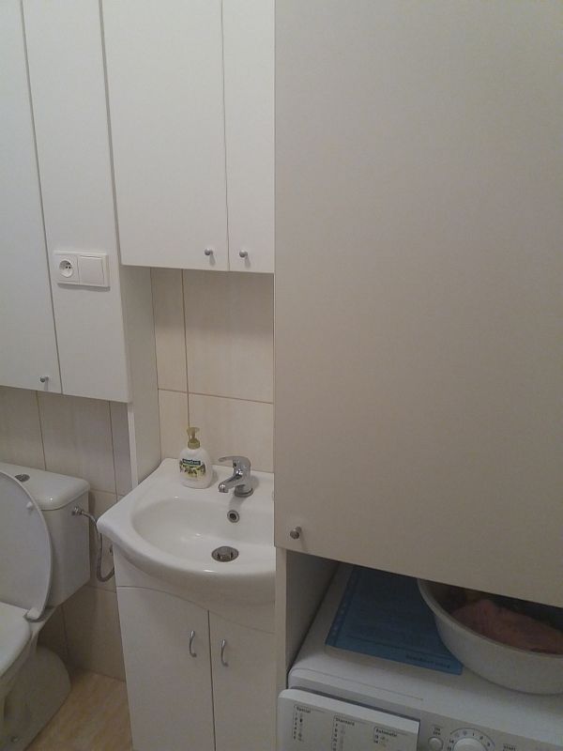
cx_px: 282
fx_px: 607
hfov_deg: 49.7
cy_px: 376
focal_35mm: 28
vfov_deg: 63.4
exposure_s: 1/25
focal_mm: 3.7
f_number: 1.9
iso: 160
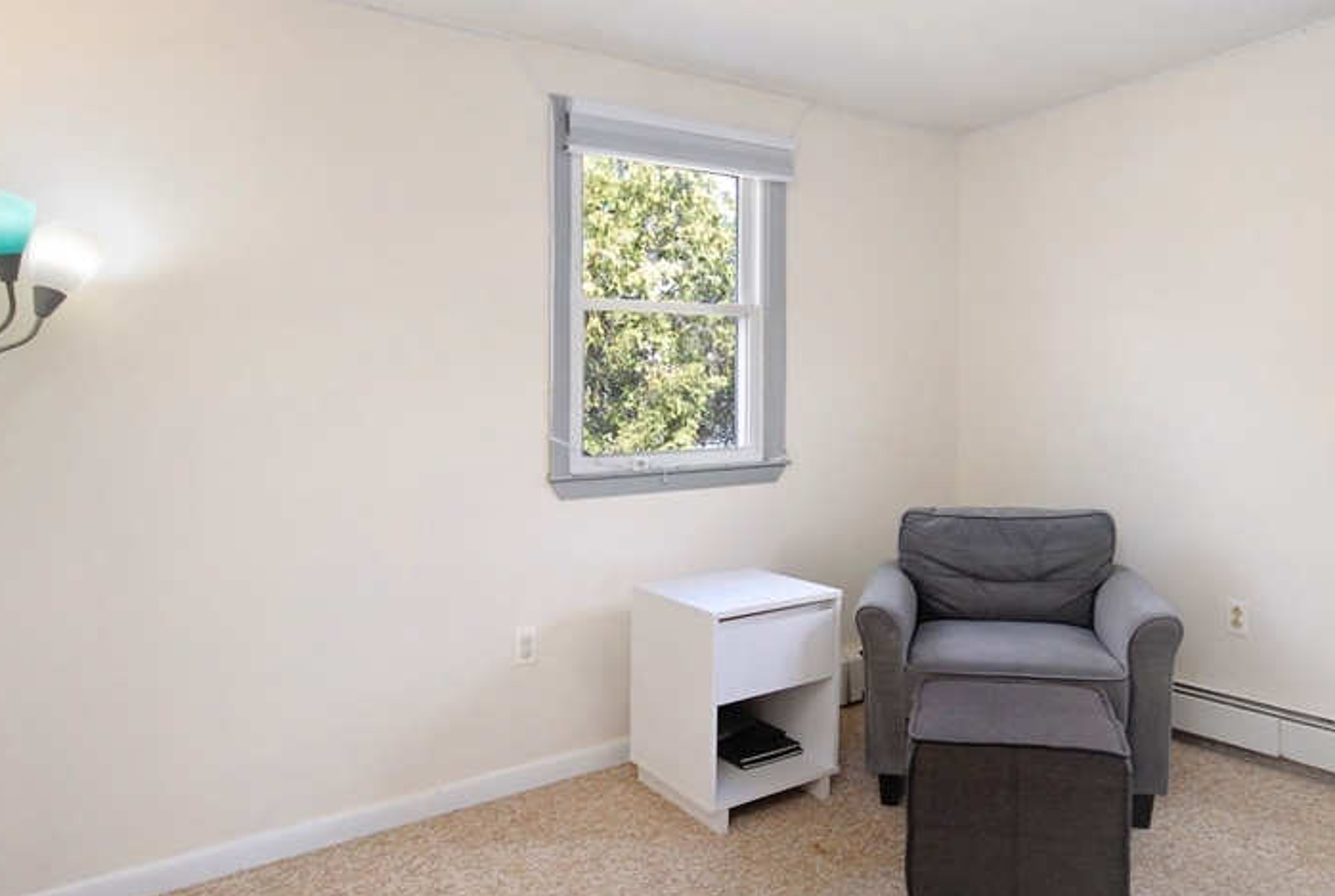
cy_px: 471
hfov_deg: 78.1
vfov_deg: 57.4
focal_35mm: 22
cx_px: 755
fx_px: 817
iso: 500
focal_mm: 10
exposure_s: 1/60
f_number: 5.6
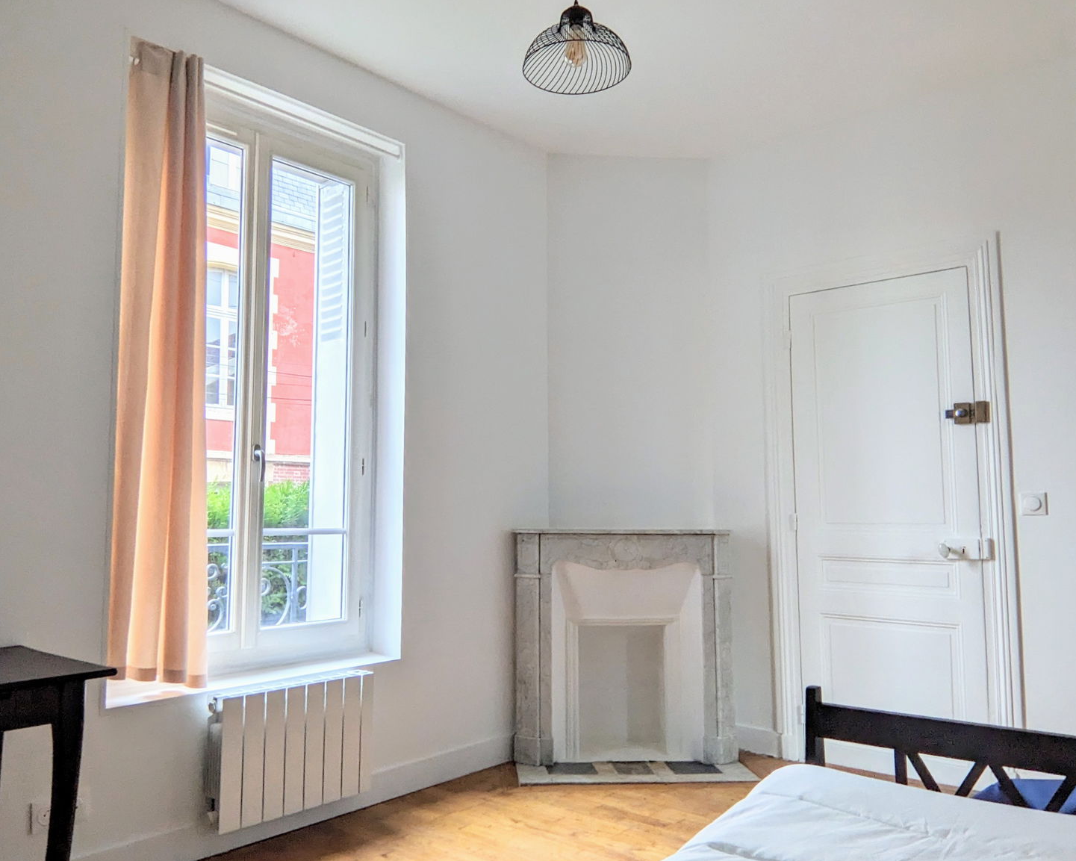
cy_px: 428
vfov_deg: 54.9
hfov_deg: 66.0
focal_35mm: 26
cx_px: 525
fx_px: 828
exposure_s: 1/25
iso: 59
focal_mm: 2.51
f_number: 2
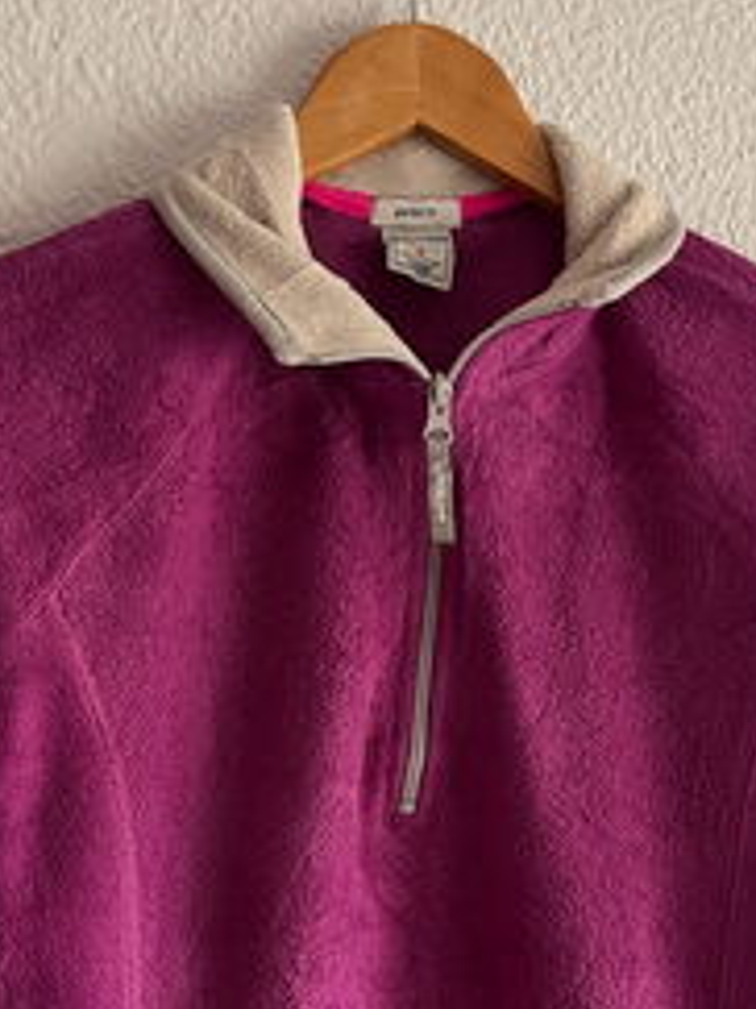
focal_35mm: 57
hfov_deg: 25.6
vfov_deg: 33.1
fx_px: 1661
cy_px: 766
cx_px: 382
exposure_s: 1/60
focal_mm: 5.1
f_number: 1.6
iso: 160
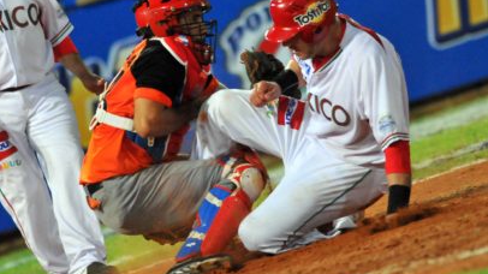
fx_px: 6131
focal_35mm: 474
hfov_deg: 4.6
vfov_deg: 2.6
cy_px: 120
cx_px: 244
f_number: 2.8
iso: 1600
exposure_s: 1/1000
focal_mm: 300
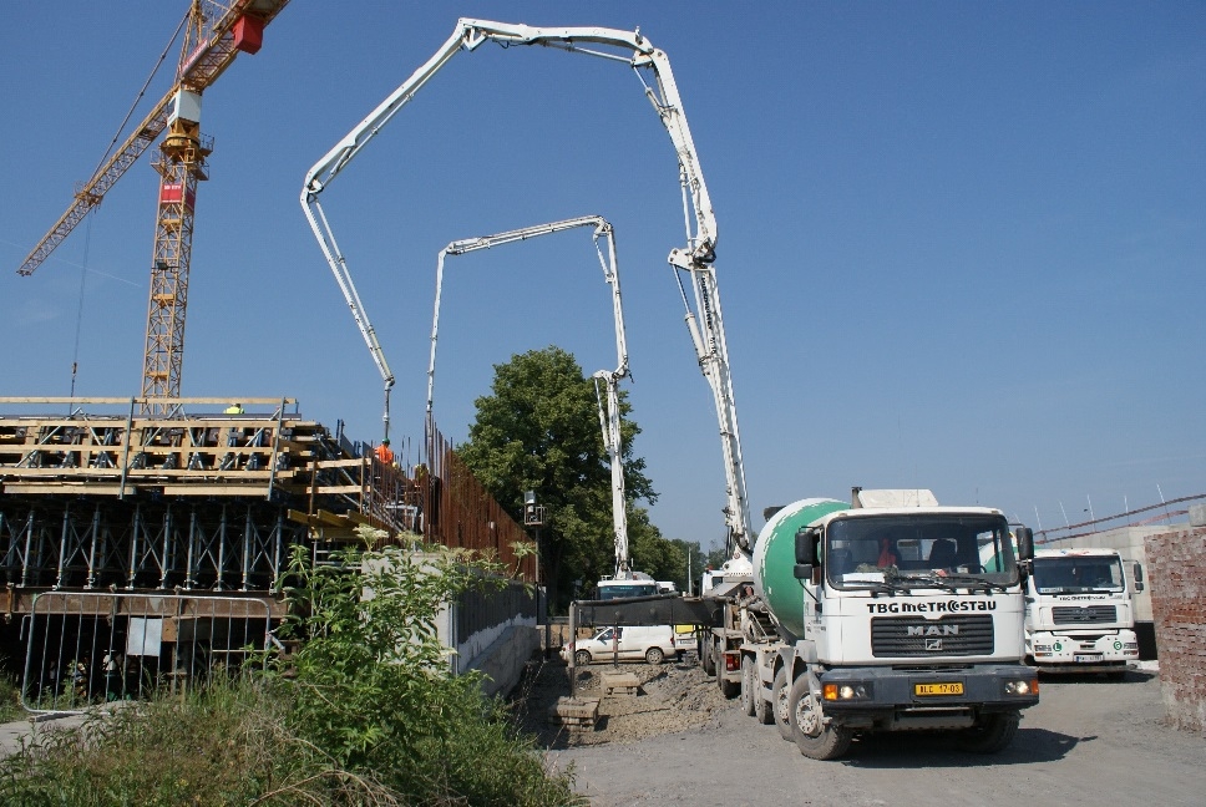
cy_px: 404
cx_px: 603
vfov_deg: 48.0
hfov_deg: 67.3
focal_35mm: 27
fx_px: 906
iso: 400
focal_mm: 18
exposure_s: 1/4000
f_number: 5
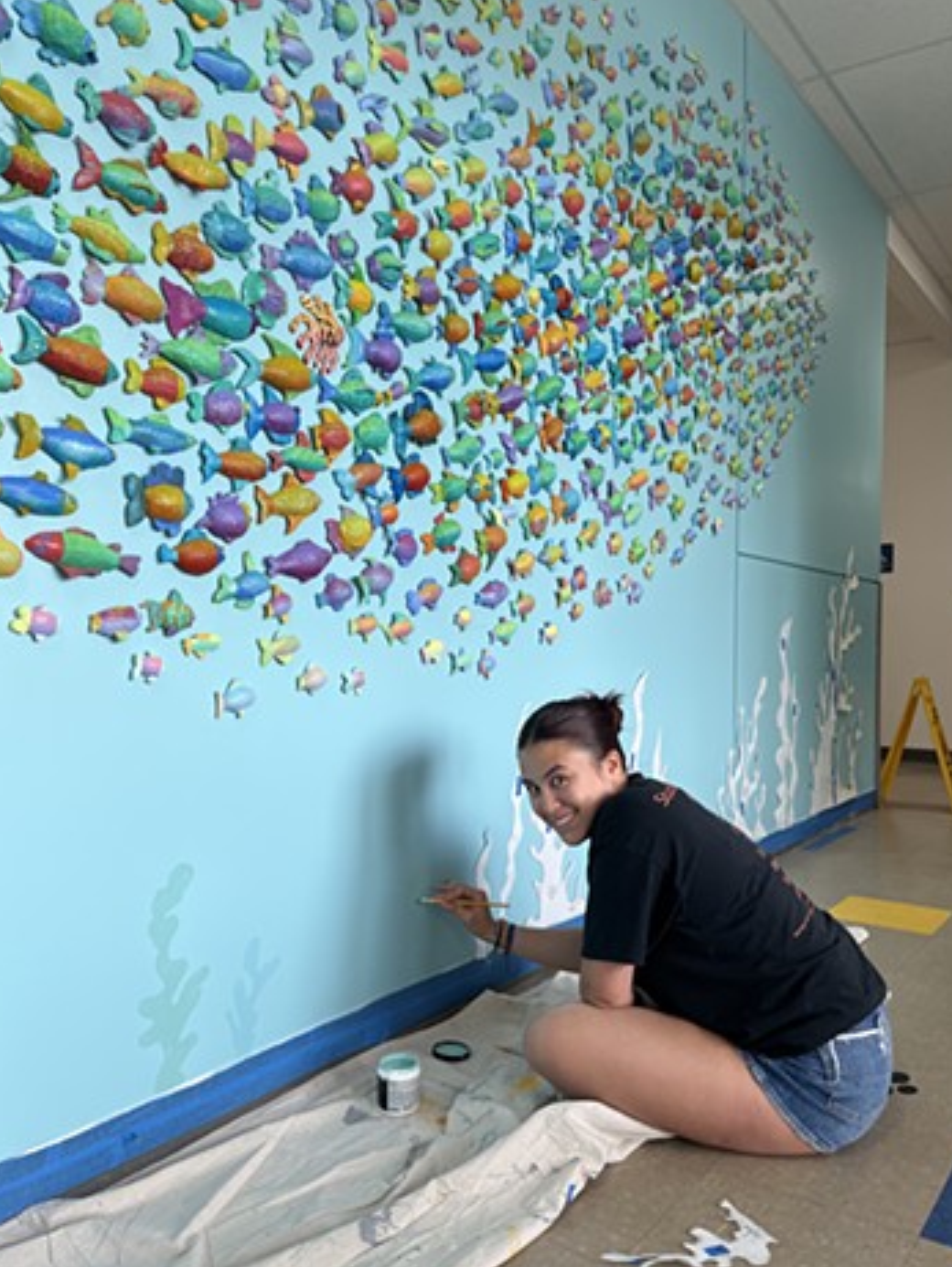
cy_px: 634
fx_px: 989
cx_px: 475
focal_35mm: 27
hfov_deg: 51.4
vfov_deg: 65.3
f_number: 1.6
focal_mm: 5.1
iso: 64
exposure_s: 1/120
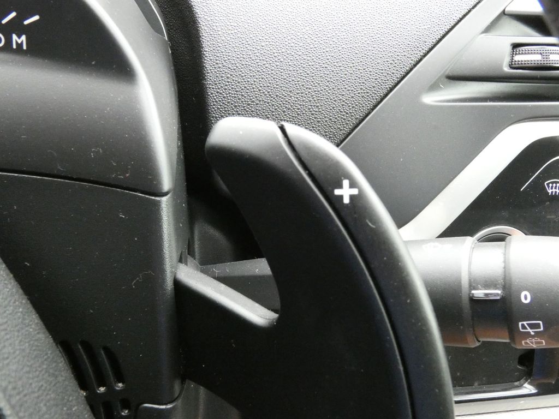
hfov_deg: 55.4
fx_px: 533
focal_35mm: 33
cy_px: 210
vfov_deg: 42.9
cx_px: 280
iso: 1600
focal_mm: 6
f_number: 5.6
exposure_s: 1/80
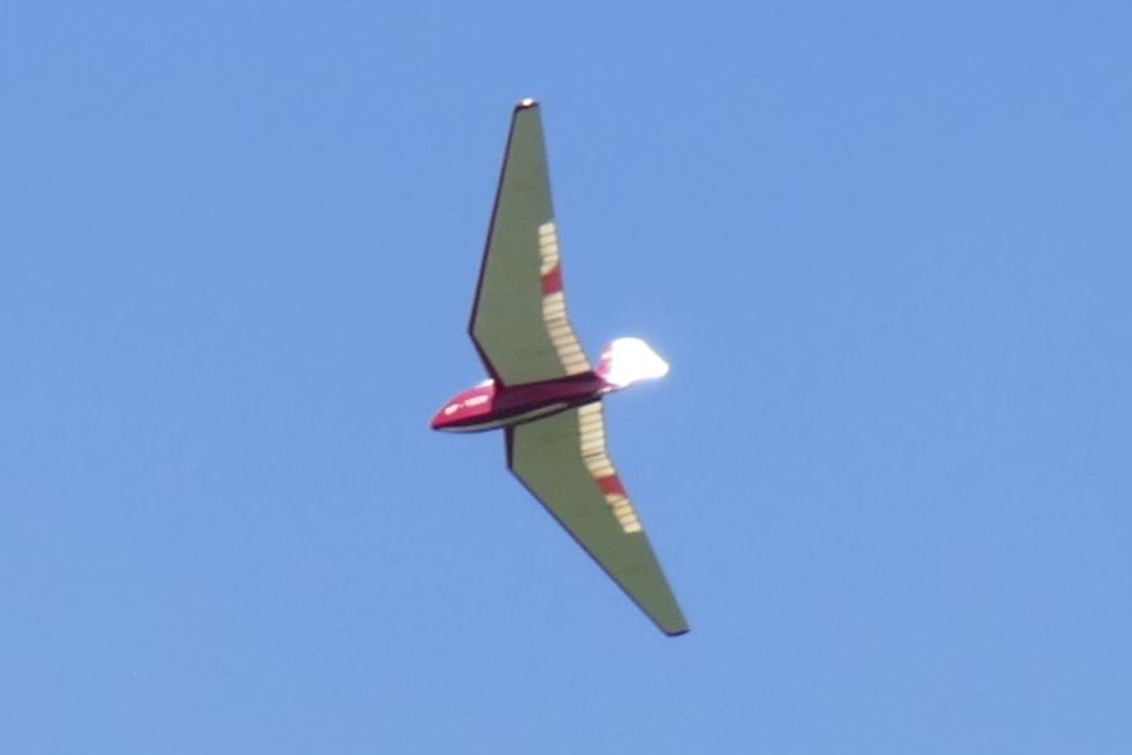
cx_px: 566
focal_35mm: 352
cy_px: 378
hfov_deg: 5.9
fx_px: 11068
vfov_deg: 3.9
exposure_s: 1/1000
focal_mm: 128.25
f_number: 4
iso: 125
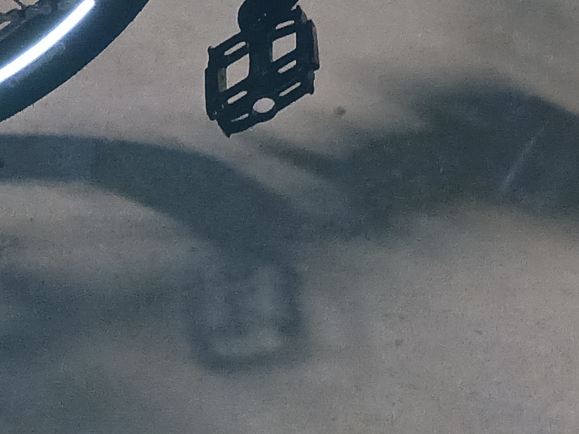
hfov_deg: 16.2
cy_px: -563
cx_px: 548
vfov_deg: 10.8
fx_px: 2007
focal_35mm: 120
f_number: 1.8
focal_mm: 3.98
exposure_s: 1/50
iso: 320
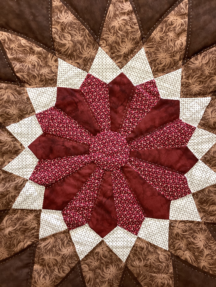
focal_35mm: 31
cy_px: 144
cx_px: 108
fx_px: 258
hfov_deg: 45.4
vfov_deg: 58.4
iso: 160
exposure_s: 1/60
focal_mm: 3.3
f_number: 2.4
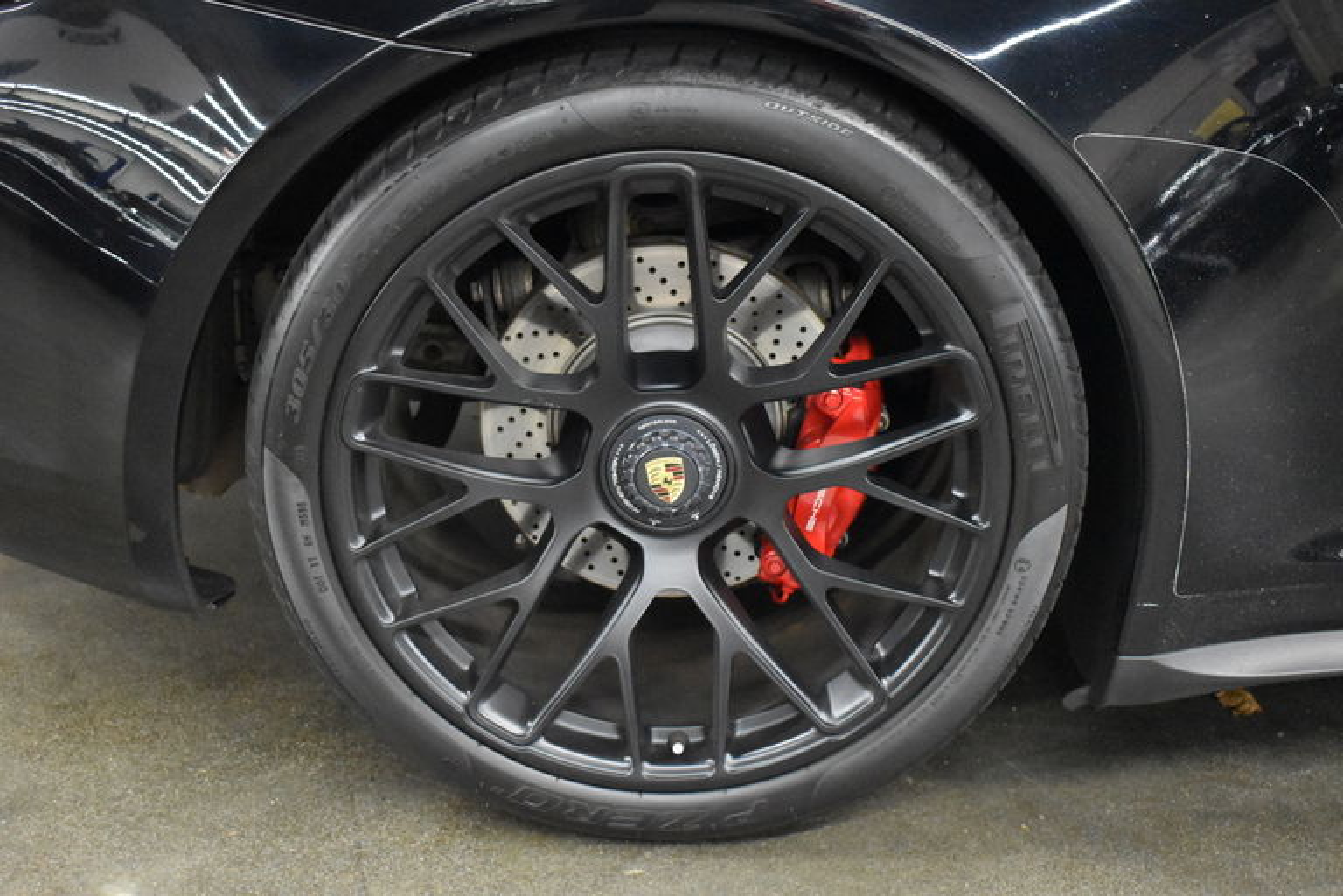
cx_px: 672
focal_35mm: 46
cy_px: 448
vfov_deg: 28.9
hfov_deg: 42.3
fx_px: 1735
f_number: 4.2
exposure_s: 1/125
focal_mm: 31
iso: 8000
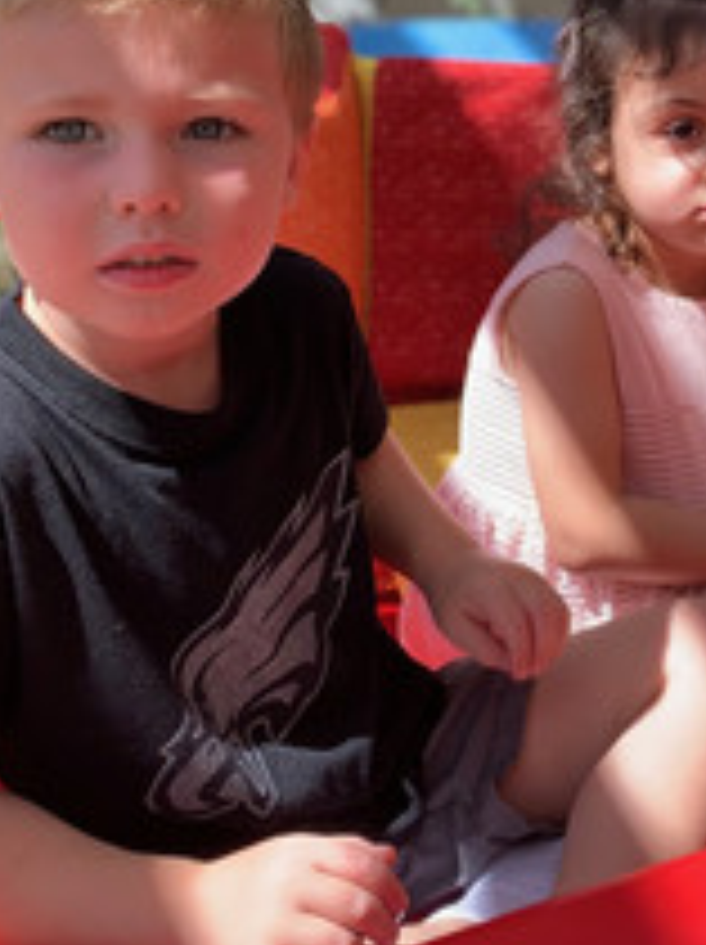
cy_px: 162
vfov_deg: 30.3
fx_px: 1689
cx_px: 686
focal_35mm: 62
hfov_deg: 22.8
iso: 25
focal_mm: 4.25
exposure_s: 1/587
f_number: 1.8
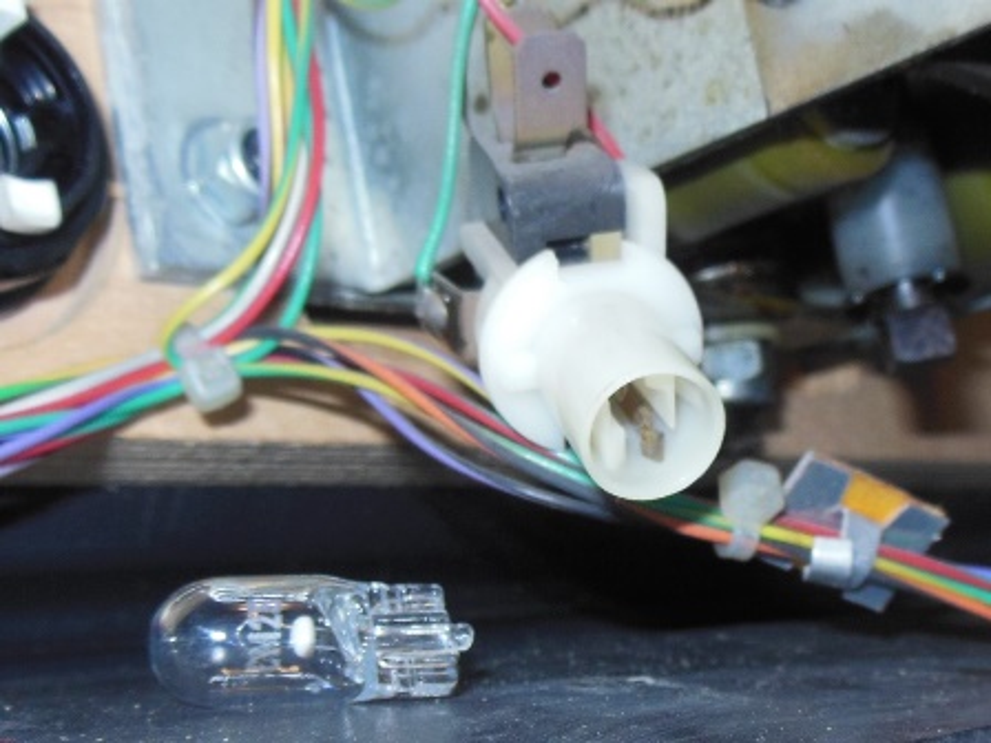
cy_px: 372
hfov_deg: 69.4
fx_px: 716
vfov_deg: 54.9
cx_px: 496
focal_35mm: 25
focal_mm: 4.5
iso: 125
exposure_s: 1/30
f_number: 6.4
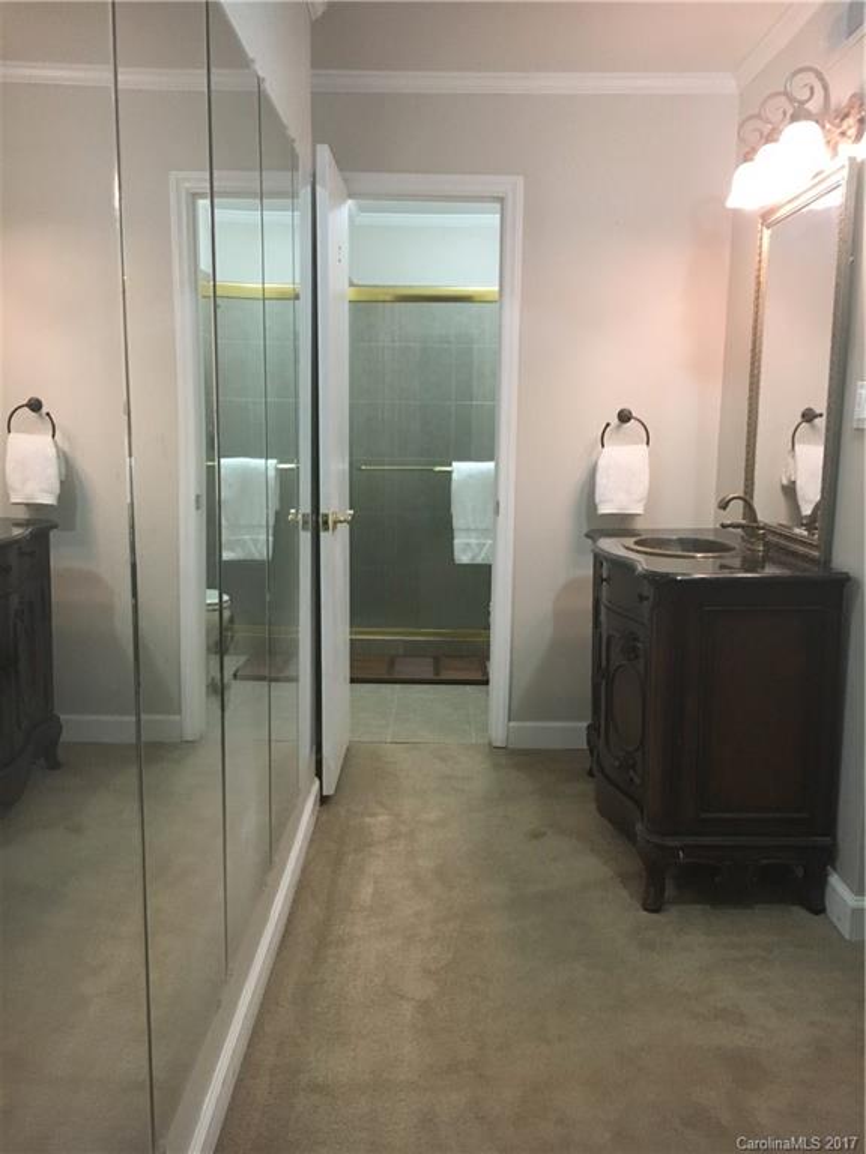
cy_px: 577
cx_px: 433
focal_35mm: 29
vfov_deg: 61.7
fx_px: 967
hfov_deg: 48.2
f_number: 2.2
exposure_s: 1/30
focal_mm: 4.15
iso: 200
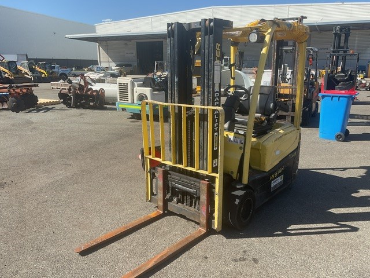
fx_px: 310
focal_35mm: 29
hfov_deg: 61.7
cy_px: 139
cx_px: 185
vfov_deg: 48.2
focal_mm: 3
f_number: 1.8
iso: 16
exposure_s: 1/1250
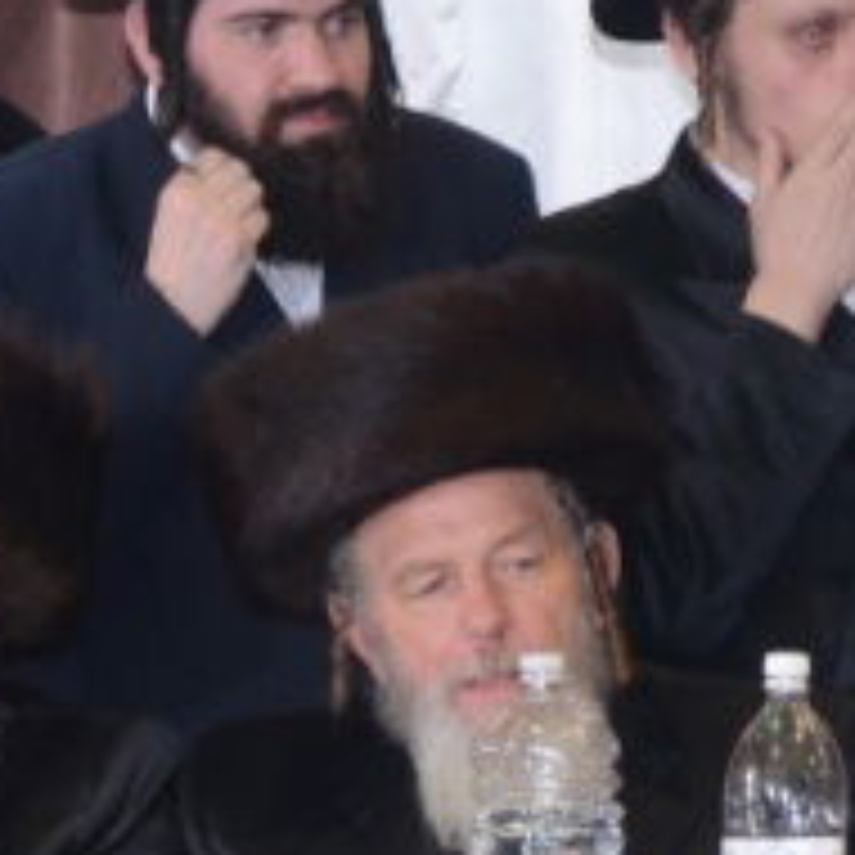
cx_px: 1876
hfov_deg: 2.8
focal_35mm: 630
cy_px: 860
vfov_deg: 2.8
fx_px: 17605
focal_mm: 92
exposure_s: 1/100
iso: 800
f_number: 6.3
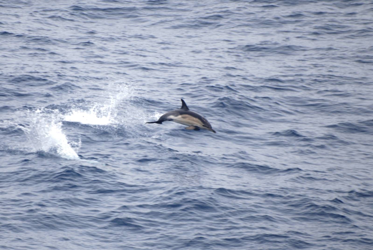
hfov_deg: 4.6
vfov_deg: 3.1
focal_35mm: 450
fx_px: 4669
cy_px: 125
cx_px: 186
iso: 110
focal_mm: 300
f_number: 5.6
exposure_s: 1/500
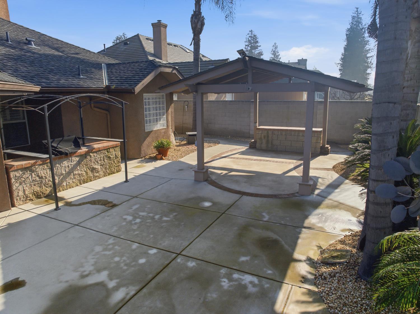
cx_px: 210
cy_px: 157
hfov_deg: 71.6
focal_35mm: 24
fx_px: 291
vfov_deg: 56.8
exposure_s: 1/8000
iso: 400
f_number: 2.8
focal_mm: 12.3
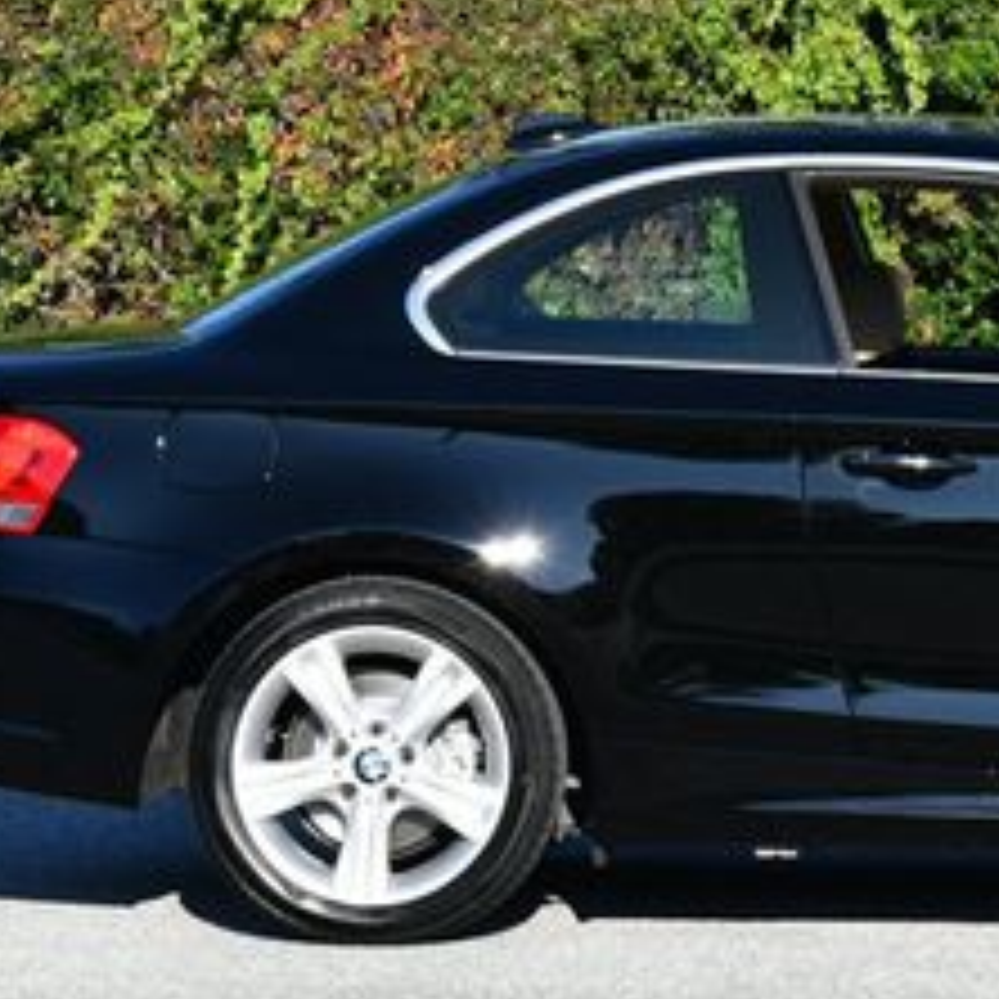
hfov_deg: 6.8
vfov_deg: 6.9
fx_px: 8326
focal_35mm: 255
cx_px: 1048
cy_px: 130
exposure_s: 1/250
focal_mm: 52
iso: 110
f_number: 8
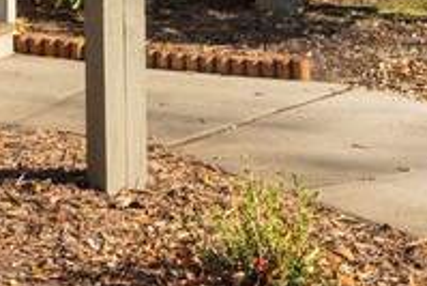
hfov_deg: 13.6
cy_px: -304
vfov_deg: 8.7
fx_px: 1757
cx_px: -36
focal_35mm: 148
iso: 640
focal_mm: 23
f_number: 9
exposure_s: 1/640
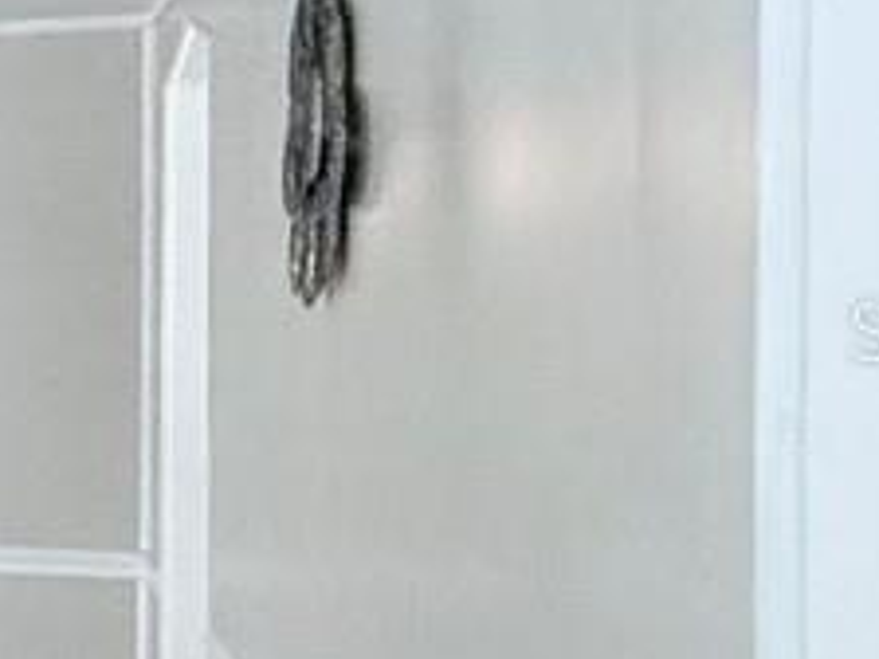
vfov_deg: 14.8
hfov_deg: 10.7
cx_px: -1919
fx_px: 2539
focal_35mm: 100
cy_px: 330
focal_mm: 2.22
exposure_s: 1/120
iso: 250
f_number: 2.2
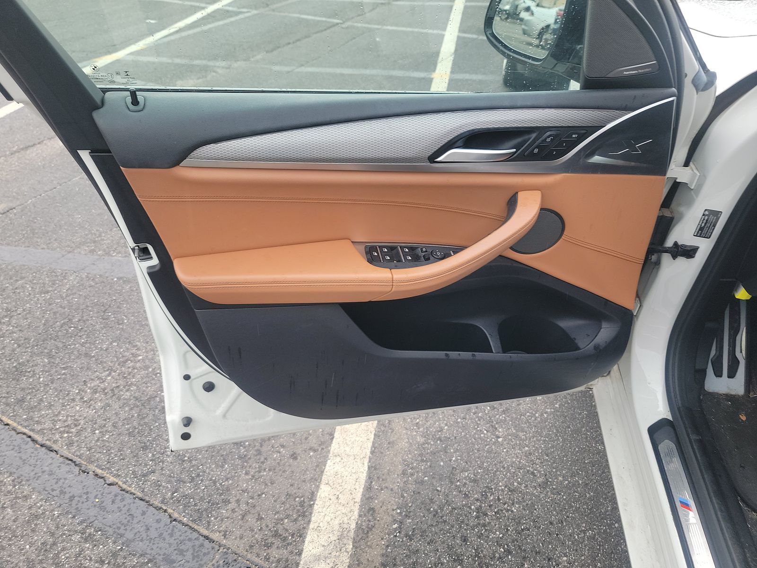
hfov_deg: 71.6
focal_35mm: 24
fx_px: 525
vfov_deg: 56.8
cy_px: 284
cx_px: 378
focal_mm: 6.7
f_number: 1.8
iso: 75
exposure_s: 1/119
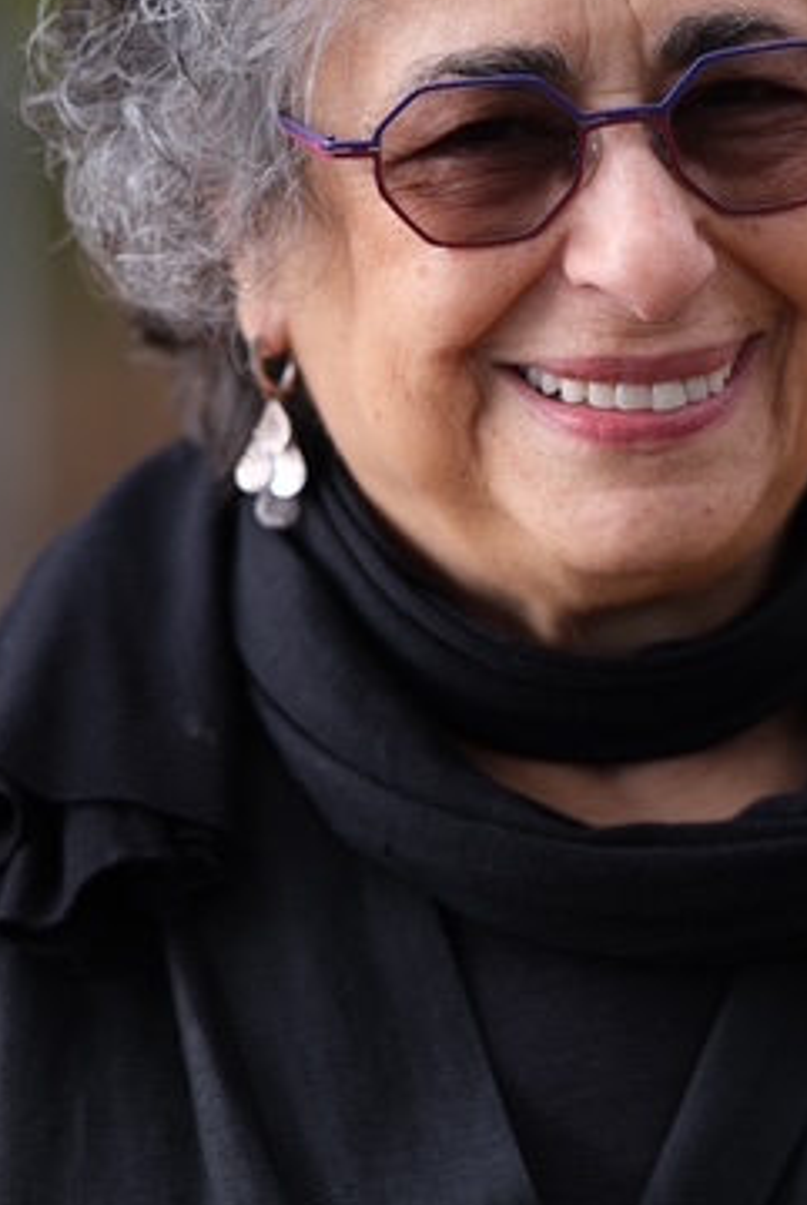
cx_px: 646
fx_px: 6739
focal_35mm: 201
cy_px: 241
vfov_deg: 10.2
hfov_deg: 6.8
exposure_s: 1/210
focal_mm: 75
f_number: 1.8
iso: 125
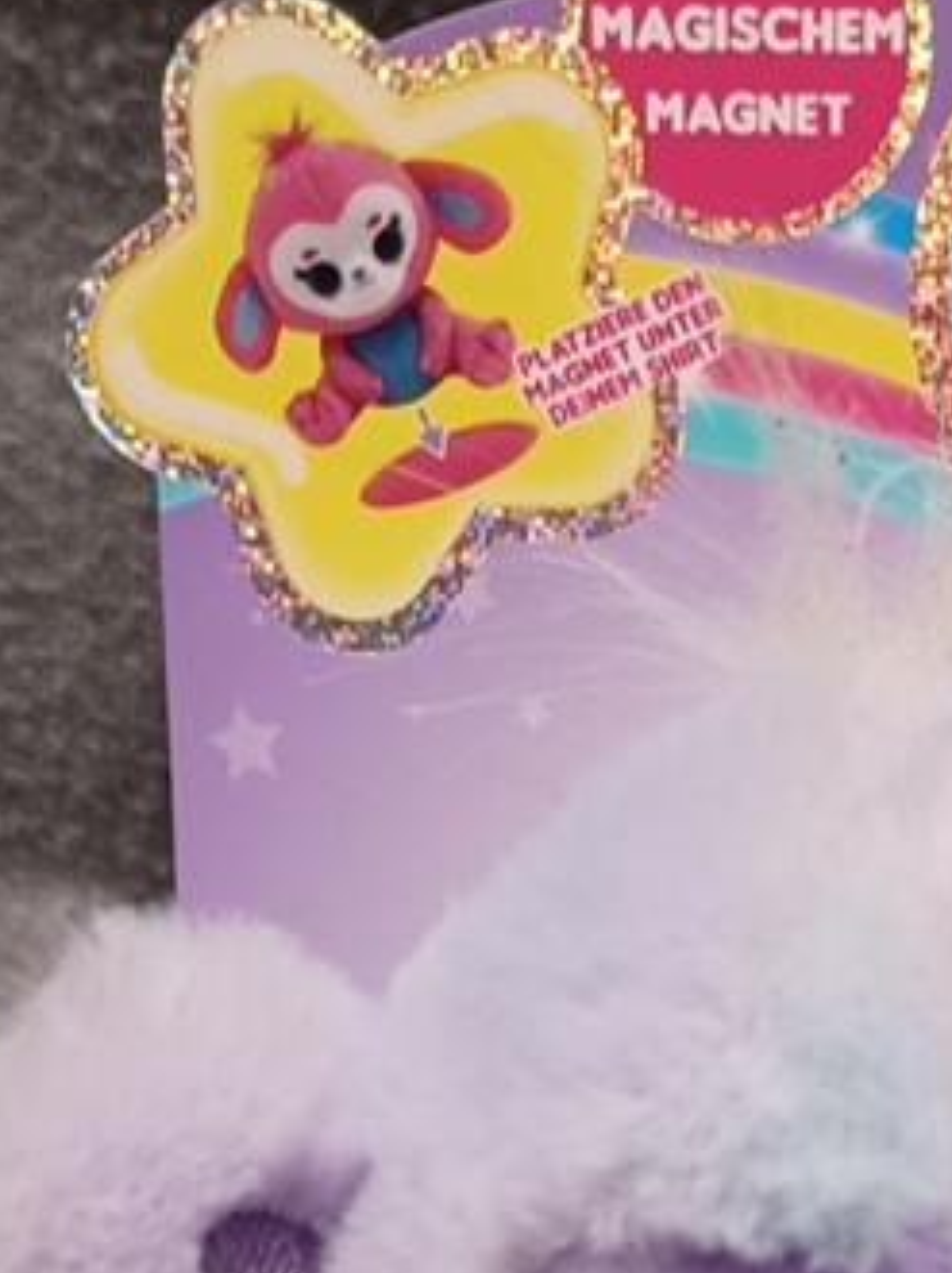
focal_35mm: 62
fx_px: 2276
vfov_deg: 28.8
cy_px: 1339
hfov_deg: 23.1
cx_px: 823
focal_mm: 4.6
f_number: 1.8
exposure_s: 1/25
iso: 640
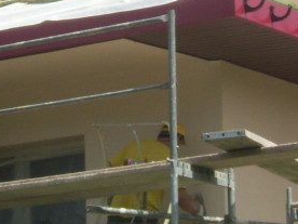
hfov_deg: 8.1
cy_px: 2
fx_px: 2109
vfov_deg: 6.0
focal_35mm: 245
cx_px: 128
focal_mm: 11
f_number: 8
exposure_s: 1/200
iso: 80
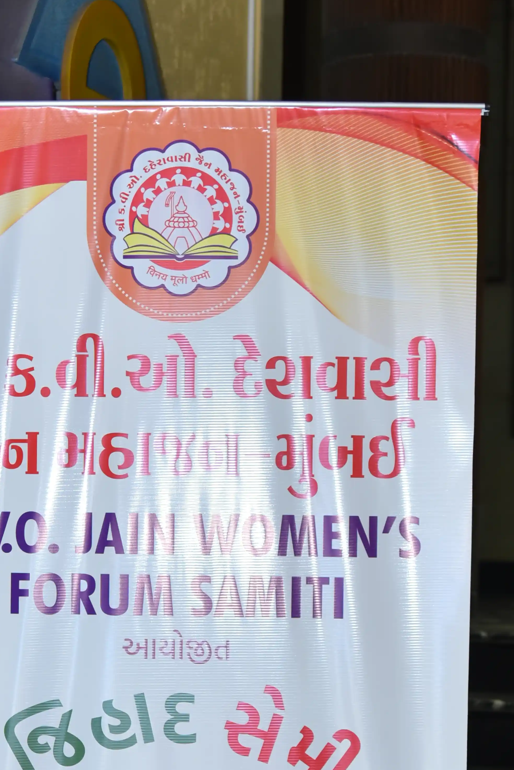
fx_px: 2268
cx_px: 174
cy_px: 681
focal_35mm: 106
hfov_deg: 12.9
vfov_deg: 19.0
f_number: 4.5
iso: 1600
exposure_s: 1/160
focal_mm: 52
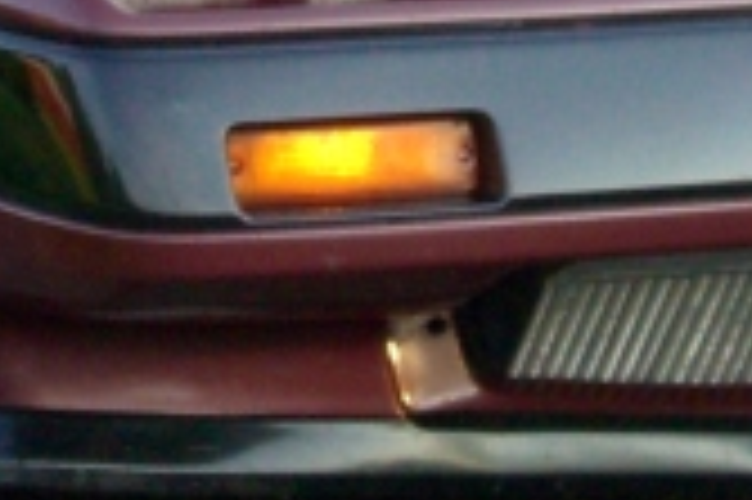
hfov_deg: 4.6
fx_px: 9265
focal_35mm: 444
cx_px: 176
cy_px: -131
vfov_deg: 3.1
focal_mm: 16.3
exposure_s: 1/160
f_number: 4.3
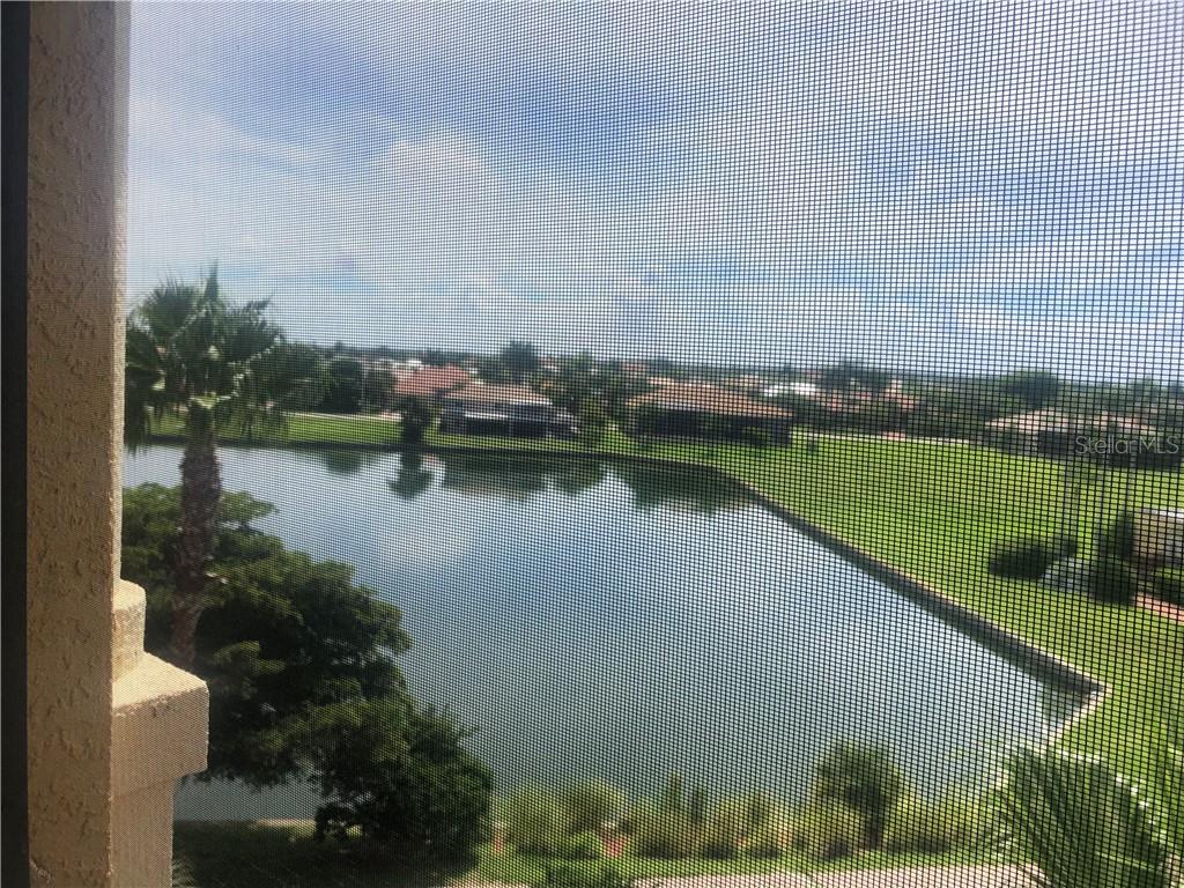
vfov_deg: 49.7
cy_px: 444
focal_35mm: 28
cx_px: 592
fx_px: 958
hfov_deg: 63.4
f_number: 1.8
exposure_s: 1/1845
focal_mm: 4
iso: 20
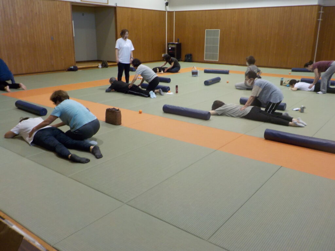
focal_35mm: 30
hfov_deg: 60.0
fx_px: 290
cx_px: 168
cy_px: 126
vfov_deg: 46.8
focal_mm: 4.1
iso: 220
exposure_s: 1/30
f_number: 3.3
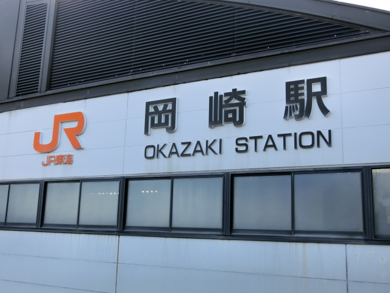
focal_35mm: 39
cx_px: 195
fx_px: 439
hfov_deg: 47.9
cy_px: 146
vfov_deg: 36.8
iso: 80
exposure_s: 1/250
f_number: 4.1
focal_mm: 6.9
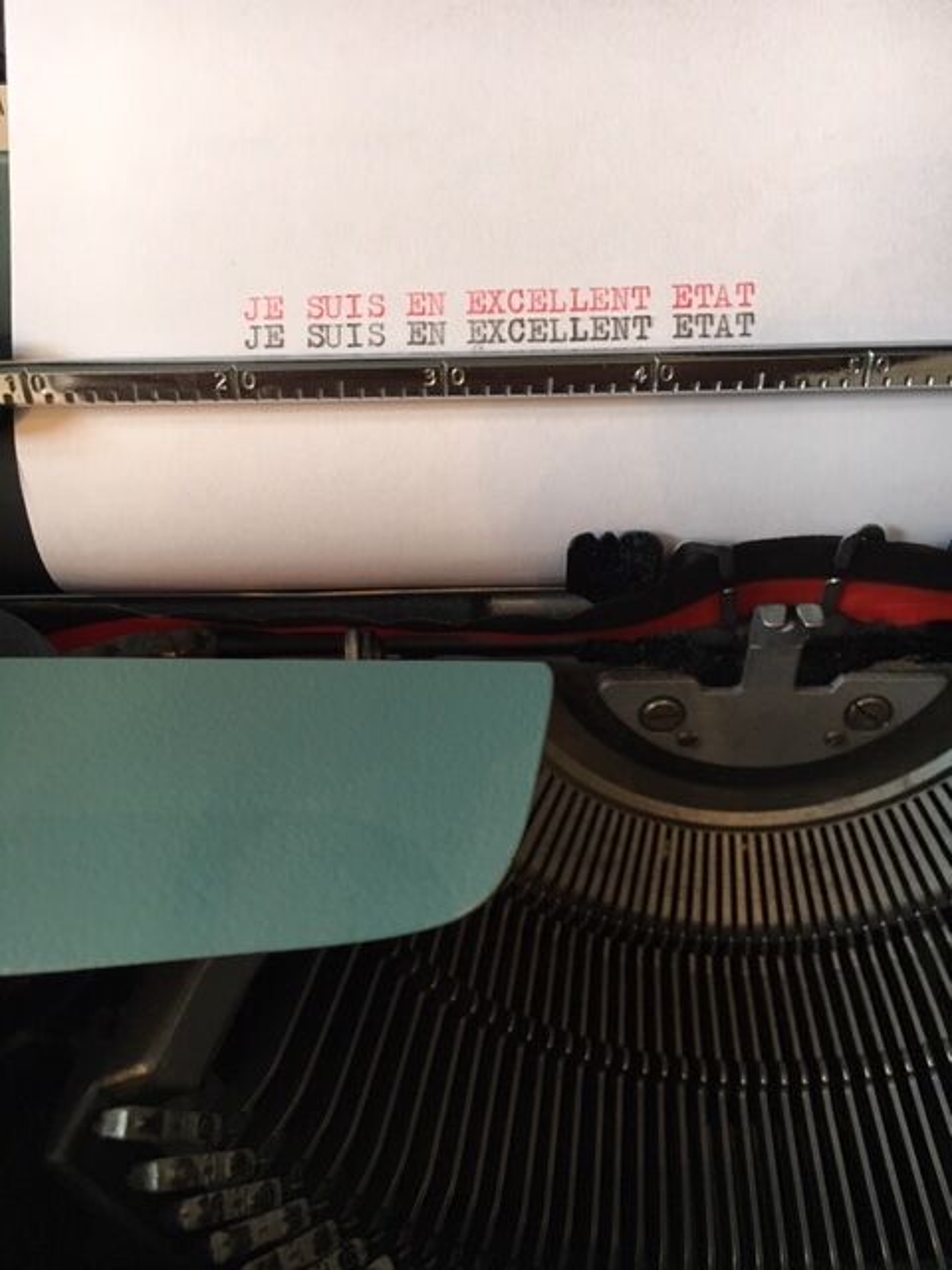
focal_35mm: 29
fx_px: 1063
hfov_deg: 48.2
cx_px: 476
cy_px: 635
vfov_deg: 61.7
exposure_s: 1/33
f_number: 2.2
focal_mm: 4.15
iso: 200
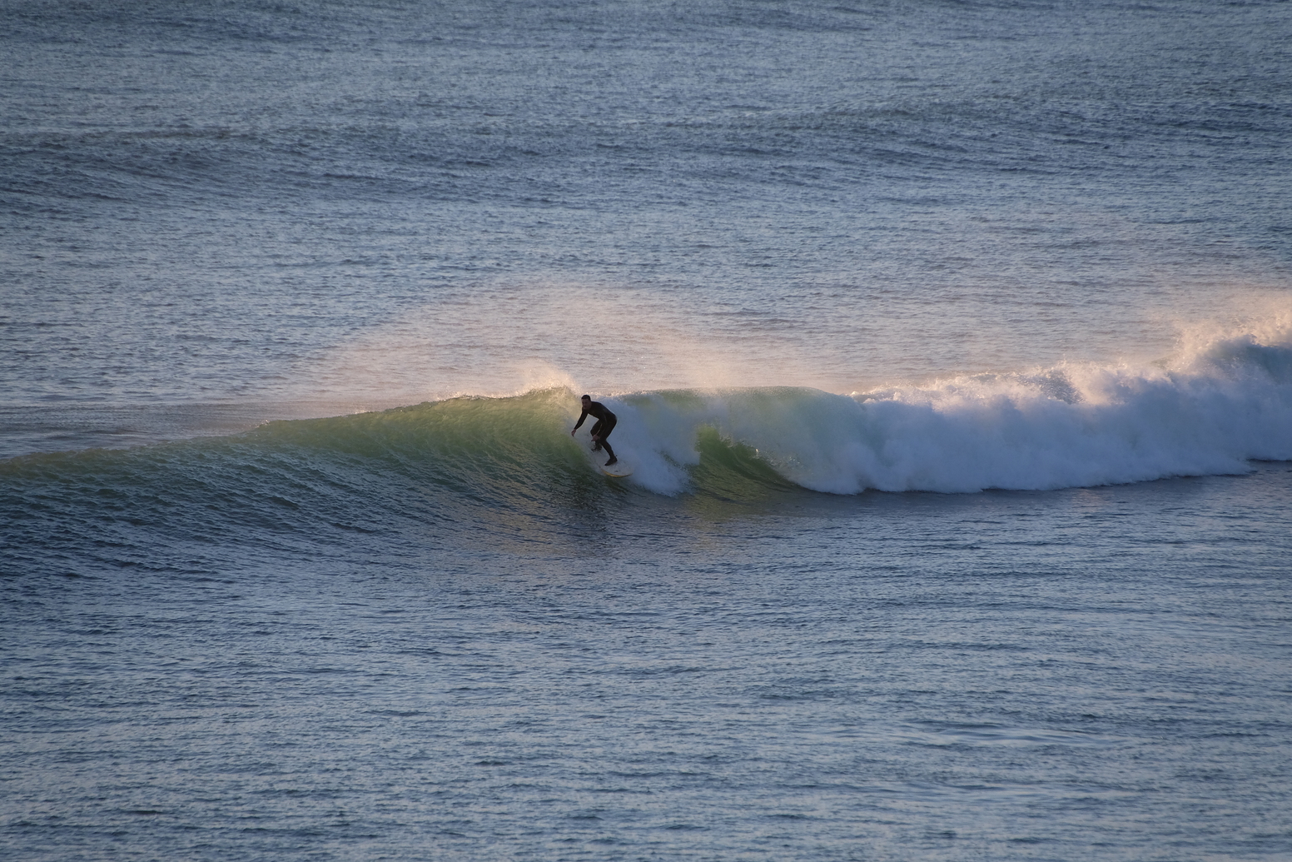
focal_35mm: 369
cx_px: 646
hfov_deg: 5.6
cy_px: 431
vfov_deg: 3.7
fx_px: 13243
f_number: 6.3
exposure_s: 1/1000
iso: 500
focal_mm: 246
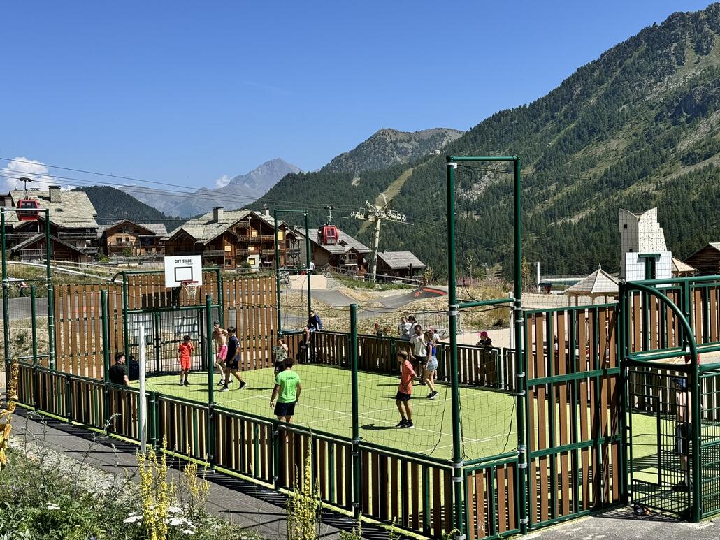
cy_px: 270
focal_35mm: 48
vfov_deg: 30.3
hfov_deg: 39.6
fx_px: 999
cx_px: 360
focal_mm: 6.76
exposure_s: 1/4049
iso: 64
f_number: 1.78
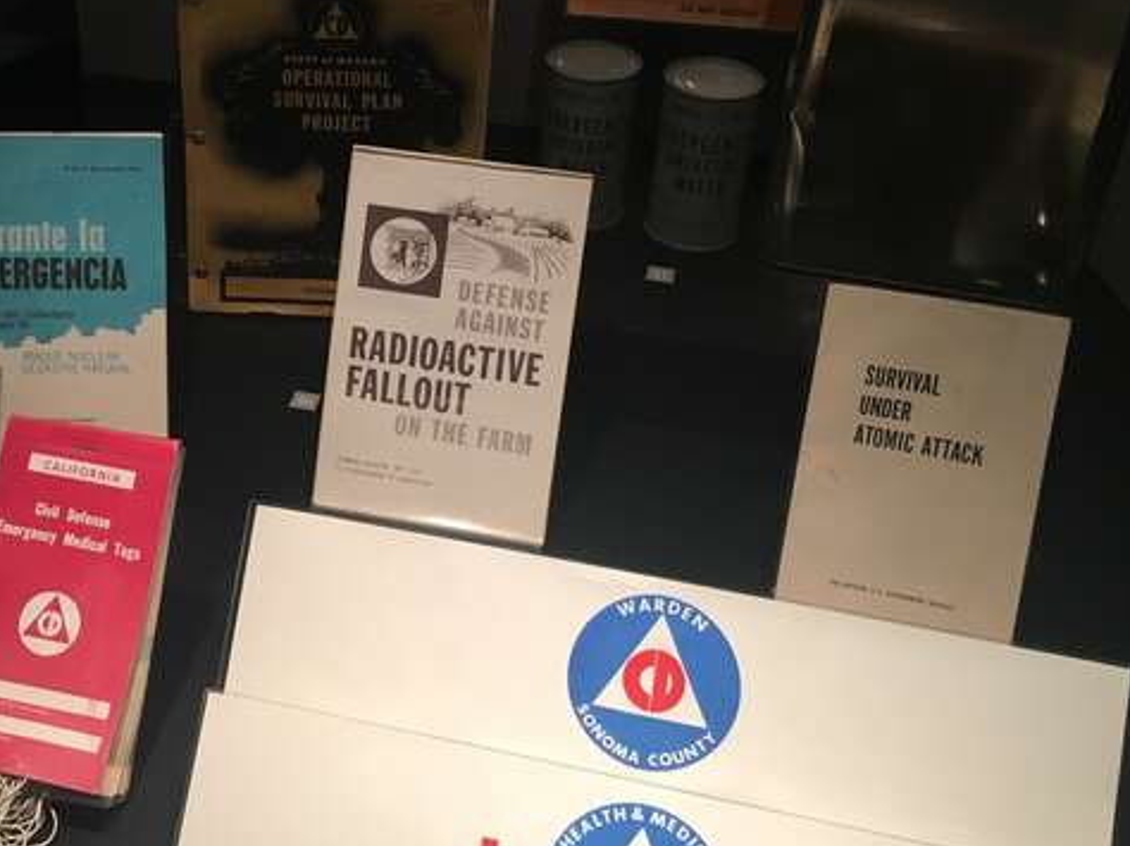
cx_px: 339
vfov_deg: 30.6
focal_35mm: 47
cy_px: 279
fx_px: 1533
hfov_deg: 39.7
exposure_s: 1/30
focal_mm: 4.15
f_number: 2.2
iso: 32
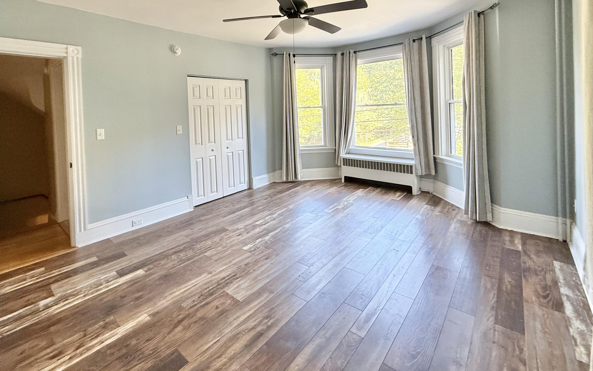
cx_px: 264
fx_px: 275
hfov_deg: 94.0
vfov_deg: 65.8
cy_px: 118
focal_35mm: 17
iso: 250
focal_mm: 2.22
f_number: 2.2
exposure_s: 1/99
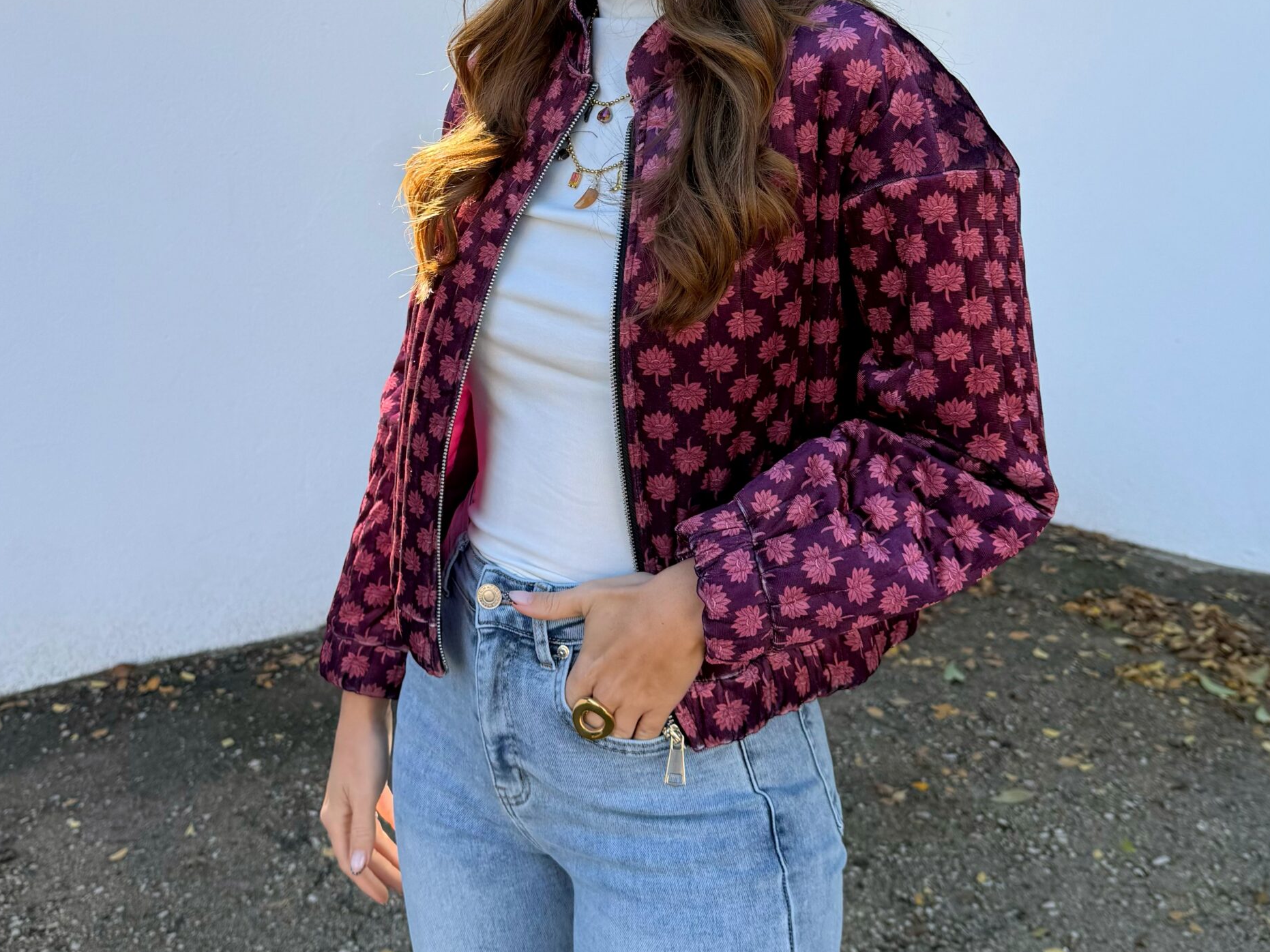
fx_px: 1211
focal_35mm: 33
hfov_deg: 55.4
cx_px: 636
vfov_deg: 42.6
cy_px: 362
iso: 80
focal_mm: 6.76
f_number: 1.78
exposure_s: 1/602
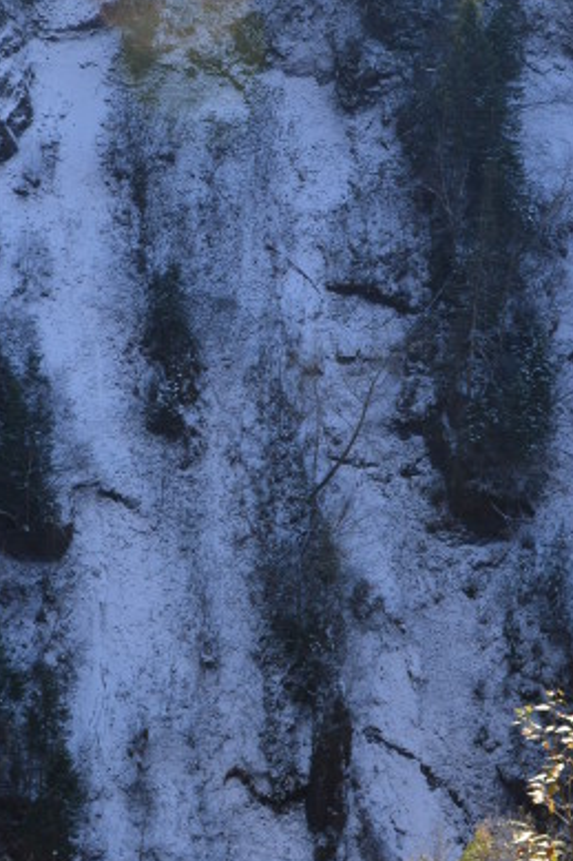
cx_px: 194
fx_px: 1697
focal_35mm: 71
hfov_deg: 19.1
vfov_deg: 28.0
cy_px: 195
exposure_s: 1/200
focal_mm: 18
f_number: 6.3
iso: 100
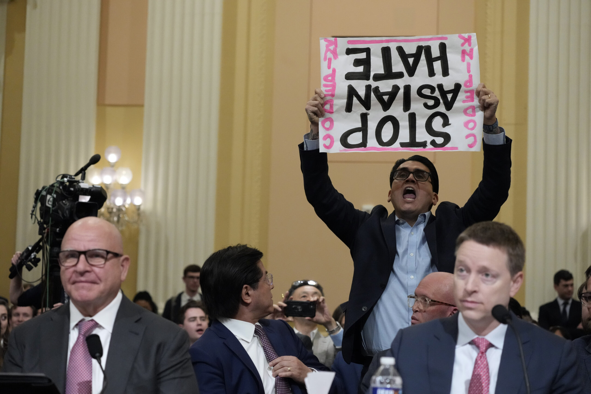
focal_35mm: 100
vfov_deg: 13.7
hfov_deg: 20.4
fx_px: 1642
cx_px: 296
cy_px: 197
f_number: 5.6
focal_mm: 100
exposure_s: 1/200
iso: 6400
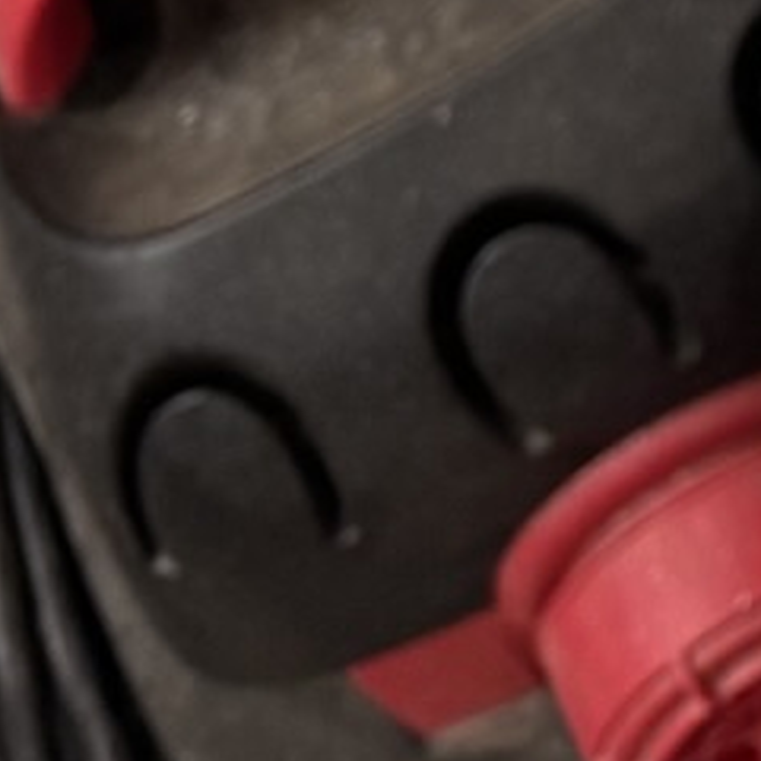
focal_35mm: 177
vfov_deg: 8.3
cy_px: -1563
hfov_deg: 8.1
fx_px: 4402
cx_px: 2451
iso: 100
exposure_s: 1/120
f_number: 1.78
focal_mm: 6.76
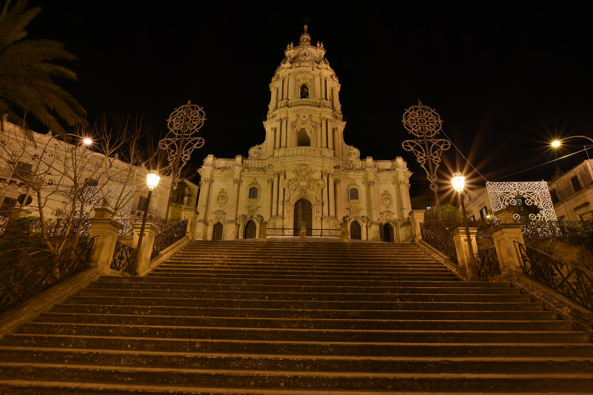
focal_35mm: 18
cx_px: 296
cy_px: 198
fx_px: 296
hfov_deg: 90.0
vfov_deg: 67.4
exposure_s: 8
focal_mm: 12
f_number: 13
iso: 100
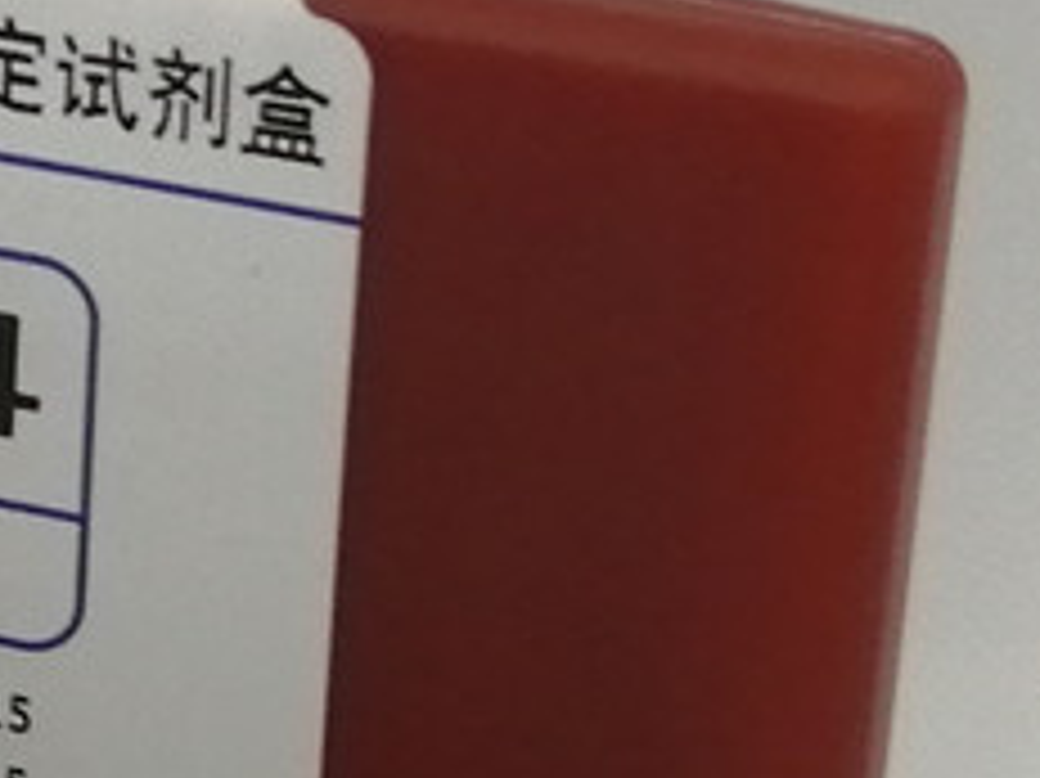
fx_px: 6756
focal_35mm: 225
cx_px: -1072
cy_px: 634
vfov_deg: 6.6
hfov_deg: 8.3
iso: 80
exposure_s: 1/30
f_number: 1.8
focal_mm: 3.64
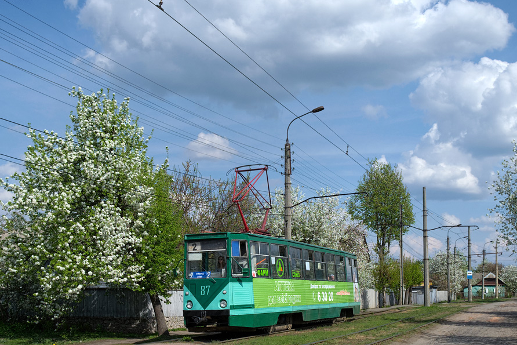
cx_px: 256
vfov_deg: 34.0
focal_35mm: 39
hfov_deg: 49.5
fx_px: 560
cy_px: 222
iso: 200
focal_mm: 19.6
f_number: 6.4
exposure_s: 1/850
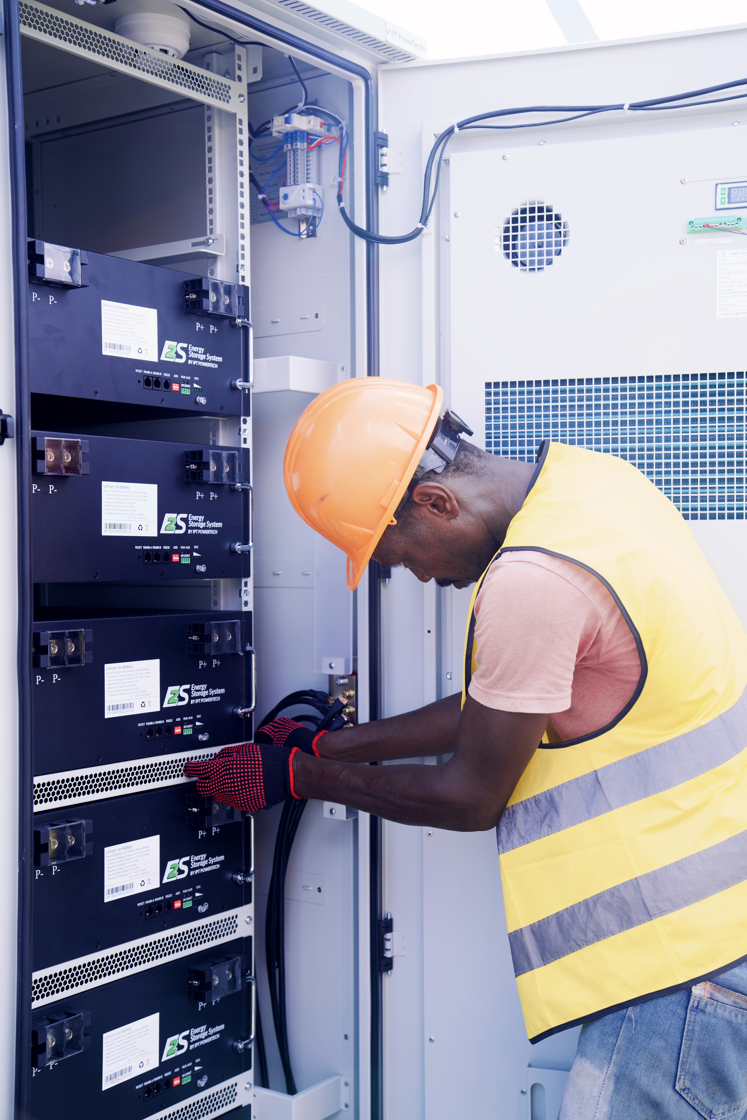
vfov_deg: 42.7
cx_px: 374
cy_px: 560
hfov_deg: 29.2
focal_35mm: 46
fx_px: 1432
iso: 400
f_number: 4
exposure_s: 1/500
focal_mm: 46
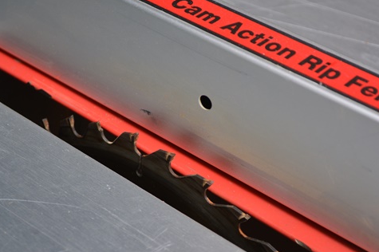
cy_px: 140
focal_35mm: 91
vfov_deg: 15.0
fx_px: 957
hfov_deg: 22.4
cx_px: 174
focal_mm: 48
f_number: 5.3
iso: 400
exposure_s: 1/100
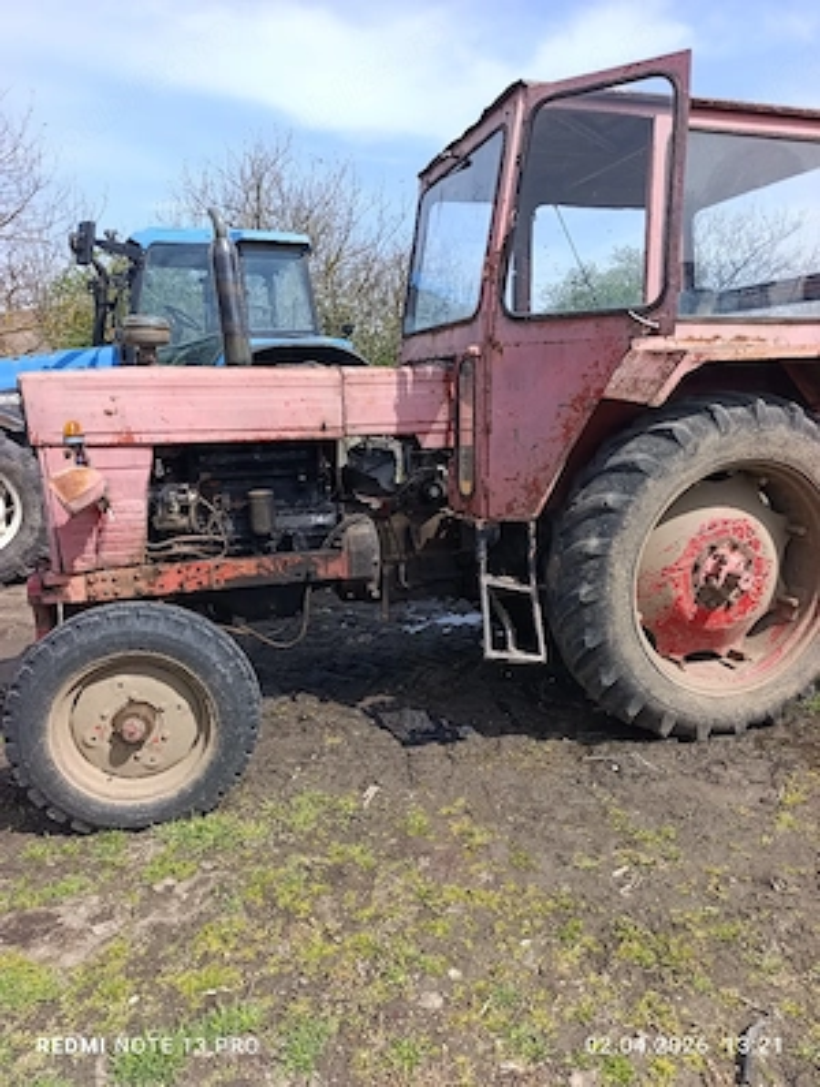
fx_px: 724
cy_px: 544
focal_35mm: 23
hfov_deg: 59.0
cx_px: 410
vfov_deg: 73.8
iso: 50
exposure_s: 1/455
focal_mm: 6.14
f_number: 1.6
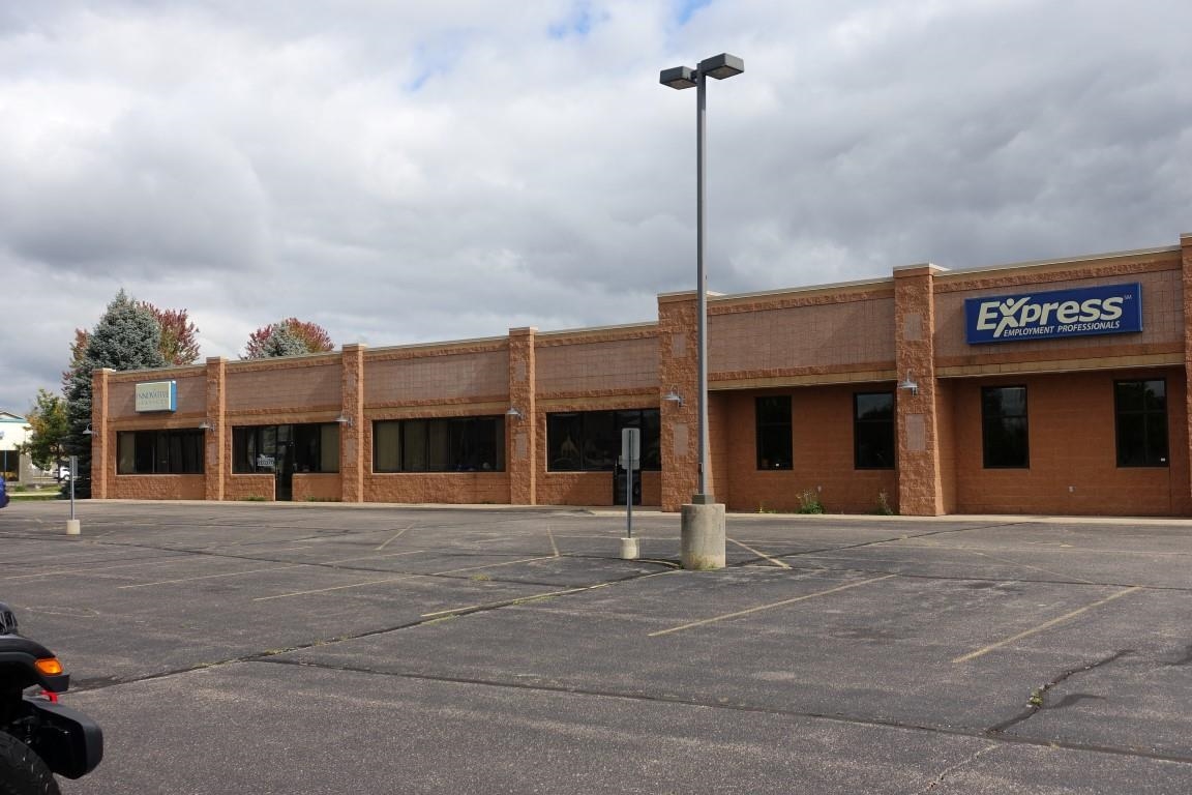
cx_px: 596
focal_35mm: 36
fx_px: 1192
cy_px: 398
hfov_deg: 53.1
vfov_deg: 36.9
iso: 125
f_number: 4.5
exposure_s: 1/800
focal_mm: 13.34
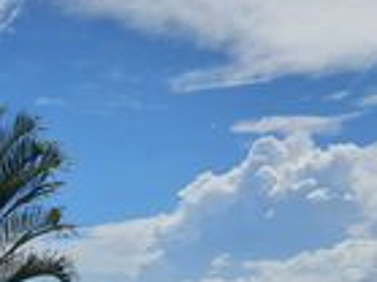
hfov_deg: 32.9
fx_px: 609
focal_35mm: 56
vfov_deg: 25.0
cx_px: 49
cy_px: 271
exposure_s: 1/2536
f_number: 2.2
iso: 50
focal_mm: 1.8
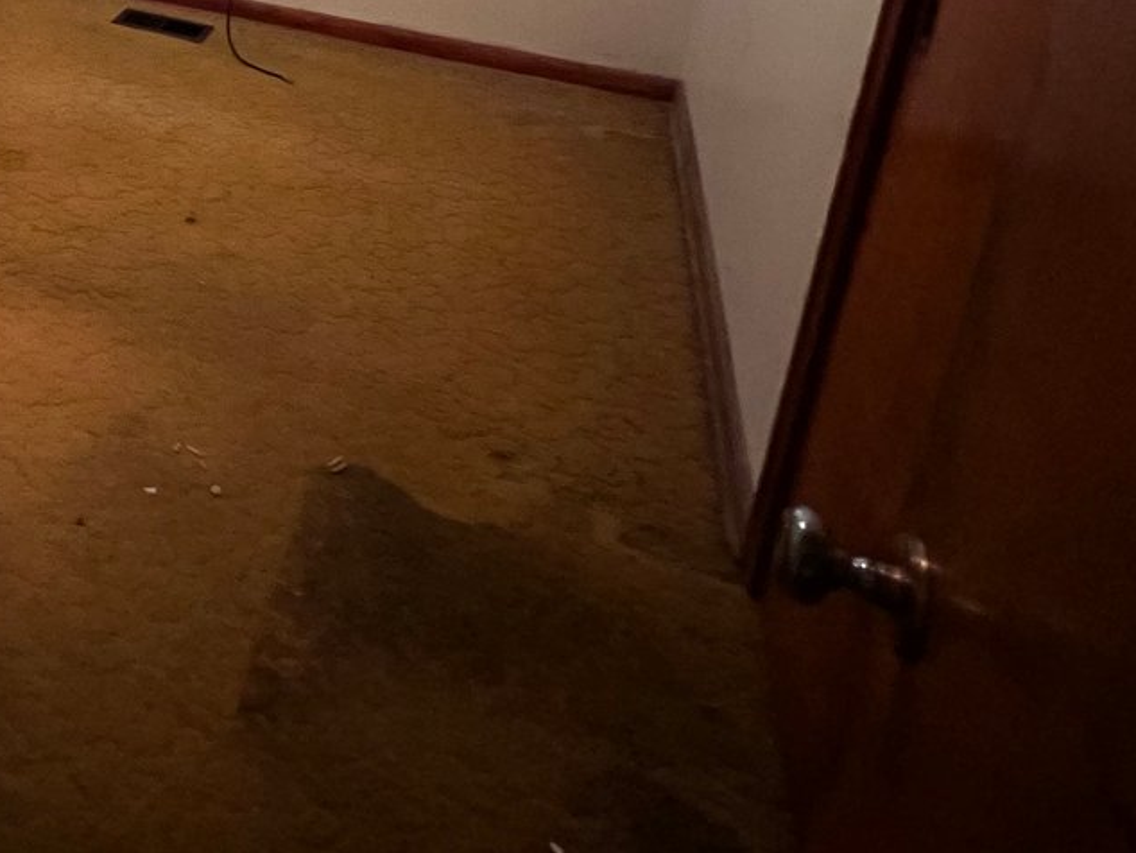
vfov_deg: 36.6
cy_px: -134
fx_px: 1018
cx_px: -101
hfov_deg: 44.9
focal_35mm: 31
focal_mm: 1.57
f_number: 1.8
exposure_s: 1/60
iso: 1000
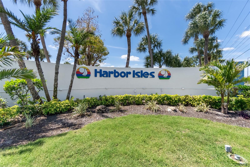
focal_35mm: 15
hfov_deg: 100.4
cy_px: 84
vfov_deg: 77.3
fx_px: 104
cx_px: 125
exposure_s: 1/8000
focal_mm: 10
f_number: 4
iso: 500
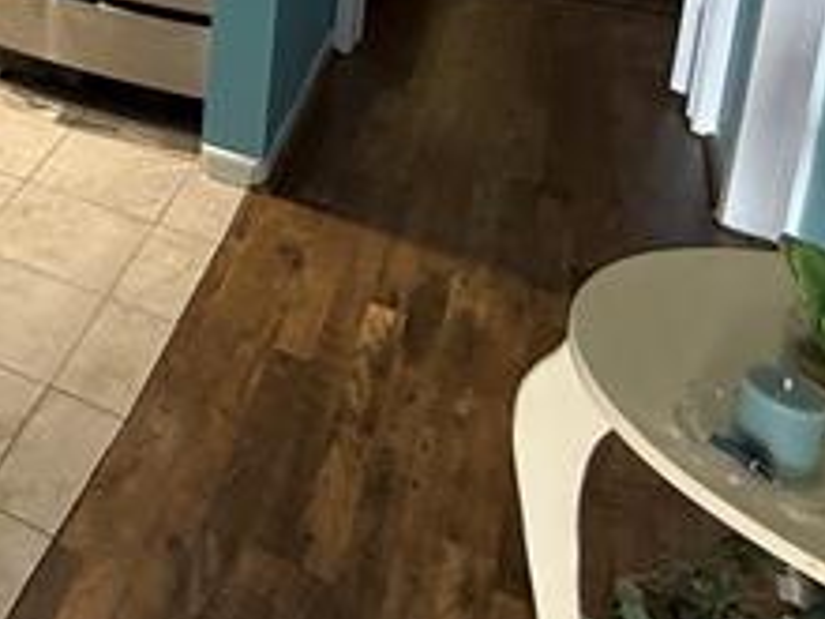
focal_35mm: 51
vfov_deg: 24.1
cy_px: -236
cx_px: -248
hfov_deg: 29.9
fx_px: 1215
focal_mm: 2.22
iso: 250
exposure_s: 1/60
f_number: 2.2
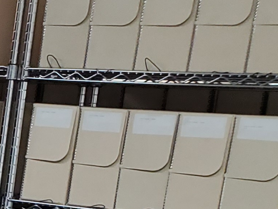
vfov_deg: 10.4
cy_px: 348
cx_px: -402
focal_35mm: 136
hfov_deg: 11.7
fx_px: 1092
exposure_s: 1/40
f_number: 2.4
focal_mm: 4.3
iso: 320
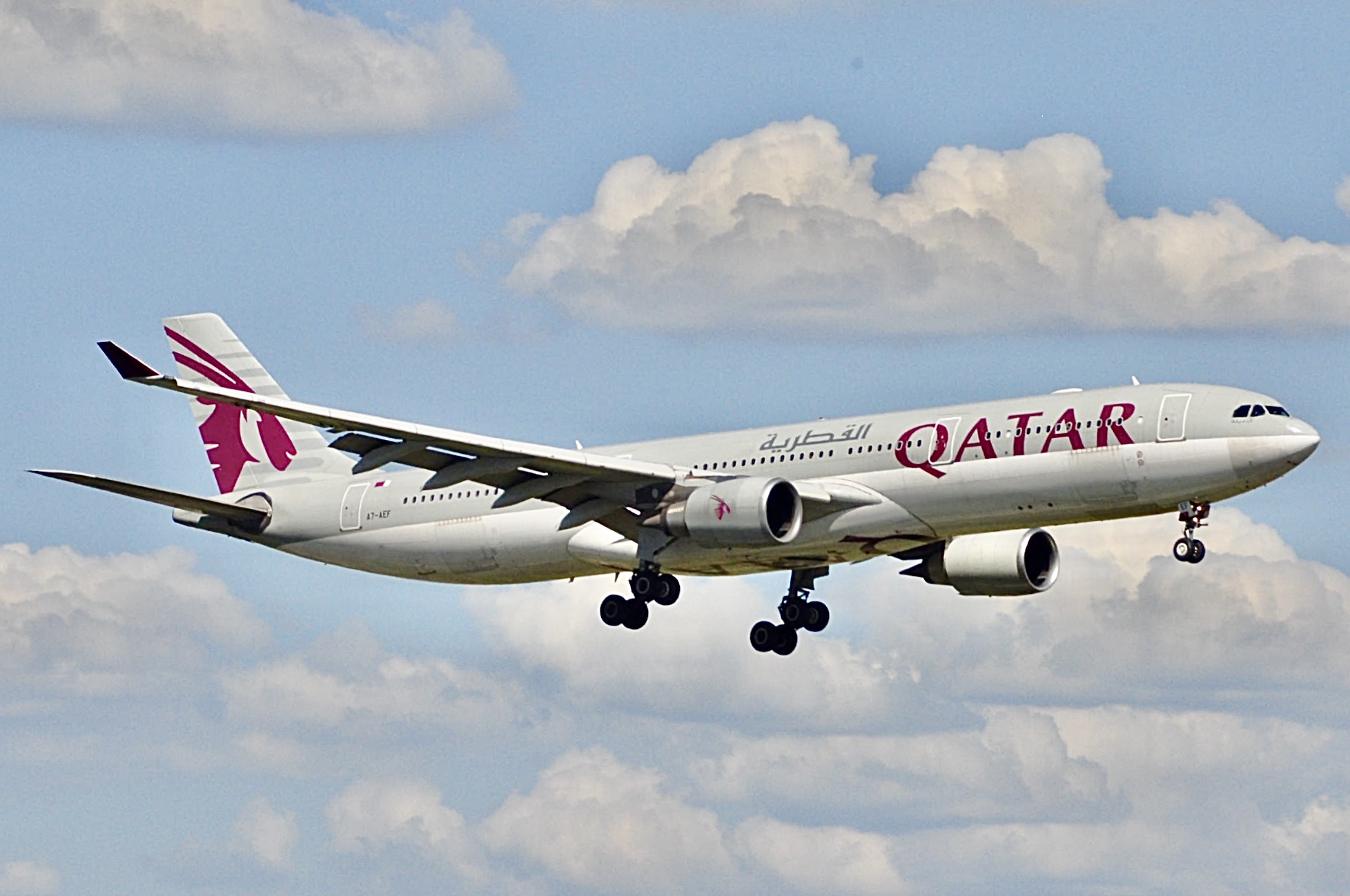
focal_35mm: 315
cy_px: 448
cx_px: 675
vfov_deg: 4.4
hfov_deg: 6.5
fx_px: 11798
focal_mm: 210
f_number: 14
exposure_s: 1/1600
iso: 1250
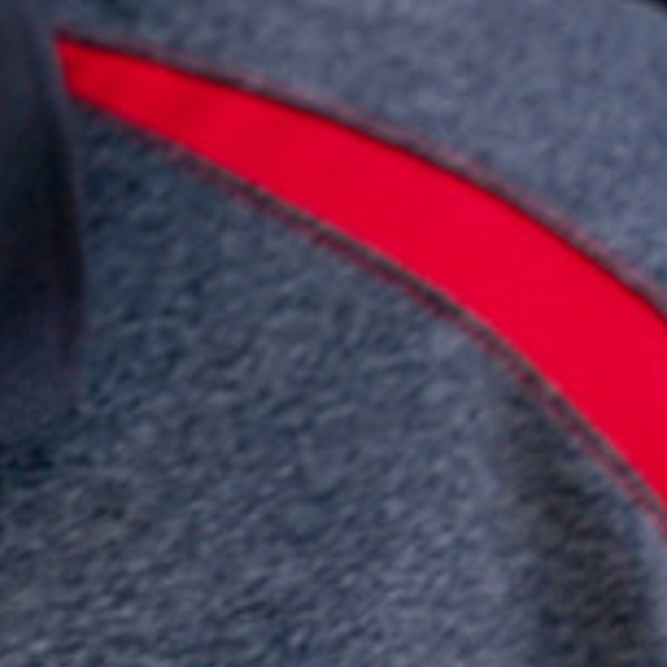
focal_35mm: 1136
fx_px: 24765
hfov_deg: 1.5
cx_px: -1029
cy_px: -504
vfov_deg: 1.5
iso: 250
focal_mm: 200
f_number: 3.5
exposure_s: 1/1600
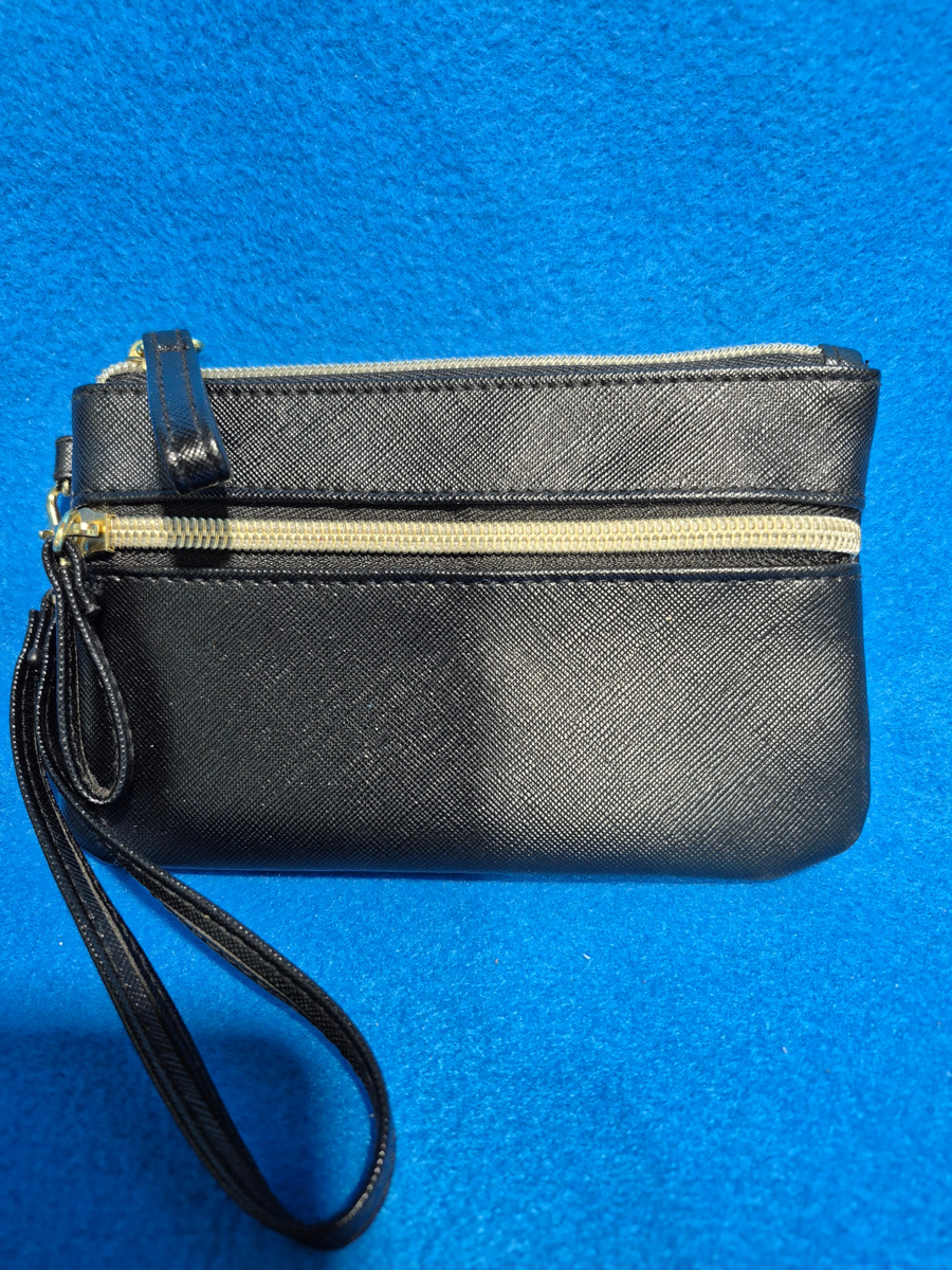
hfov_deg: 58.9
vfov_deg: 73.9
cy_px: 635
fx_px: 843
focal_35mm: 23
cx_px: 476
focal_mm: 5.4
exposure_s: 1/120
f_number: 1.8
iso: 500
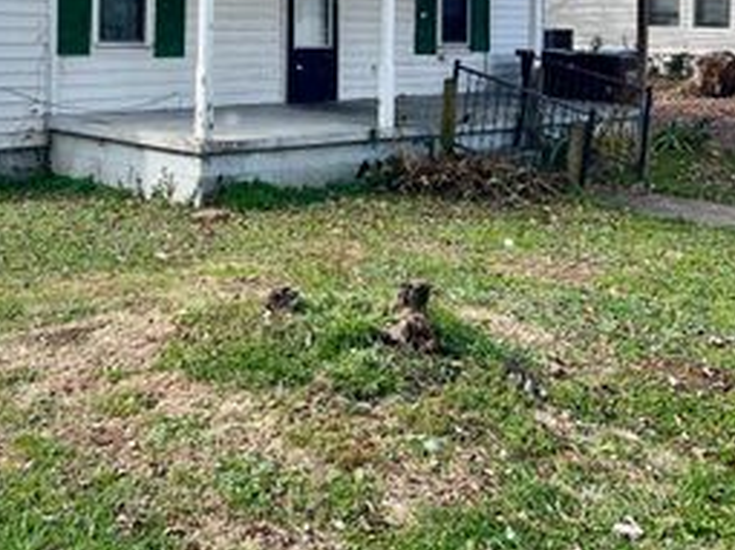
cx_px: 196
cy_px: 33
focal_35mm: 51
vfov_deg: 27.3
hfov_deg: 36.7
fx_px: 1082
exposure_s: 1/1779
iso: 50
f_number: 1.5
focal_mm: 5.7
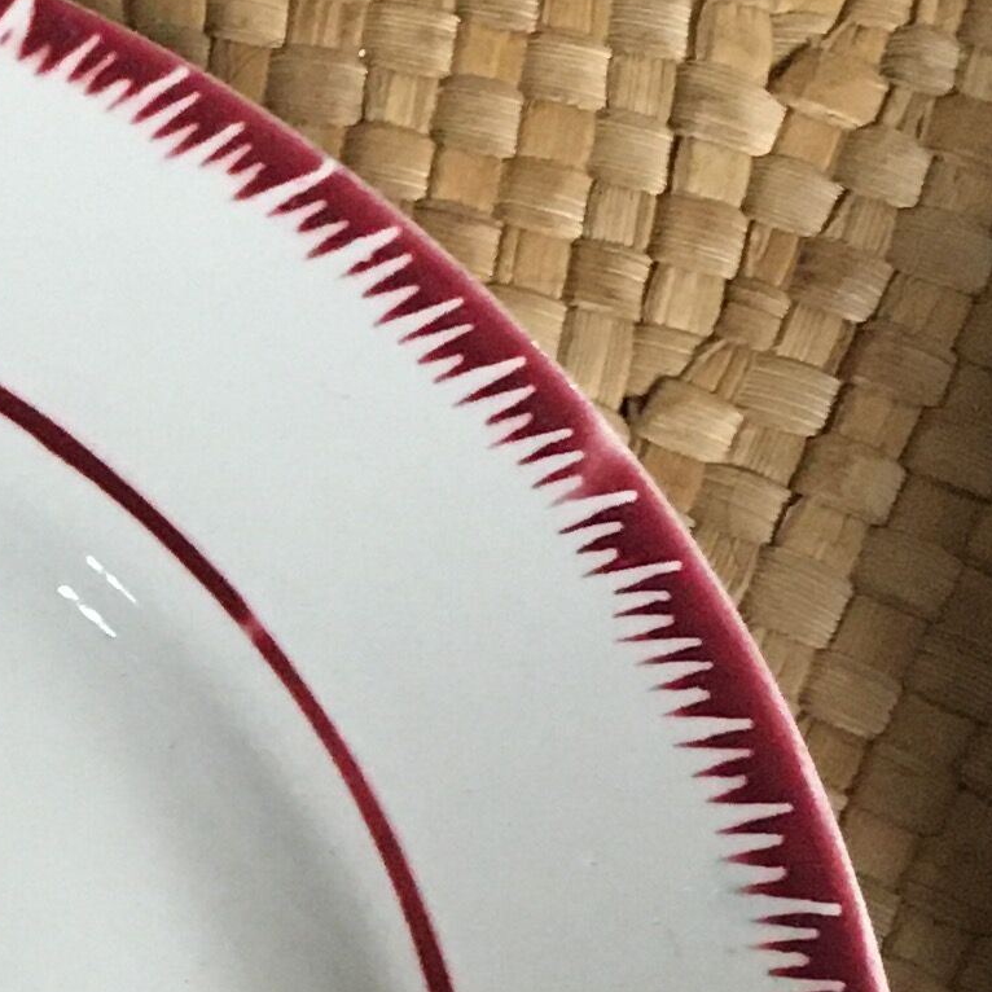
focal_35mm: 135
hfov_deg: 12.2
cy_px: 983
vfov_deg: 12.8
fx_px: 4377
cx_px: -547
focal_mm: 4.15
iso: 200
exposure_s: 1/33
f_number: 2.2
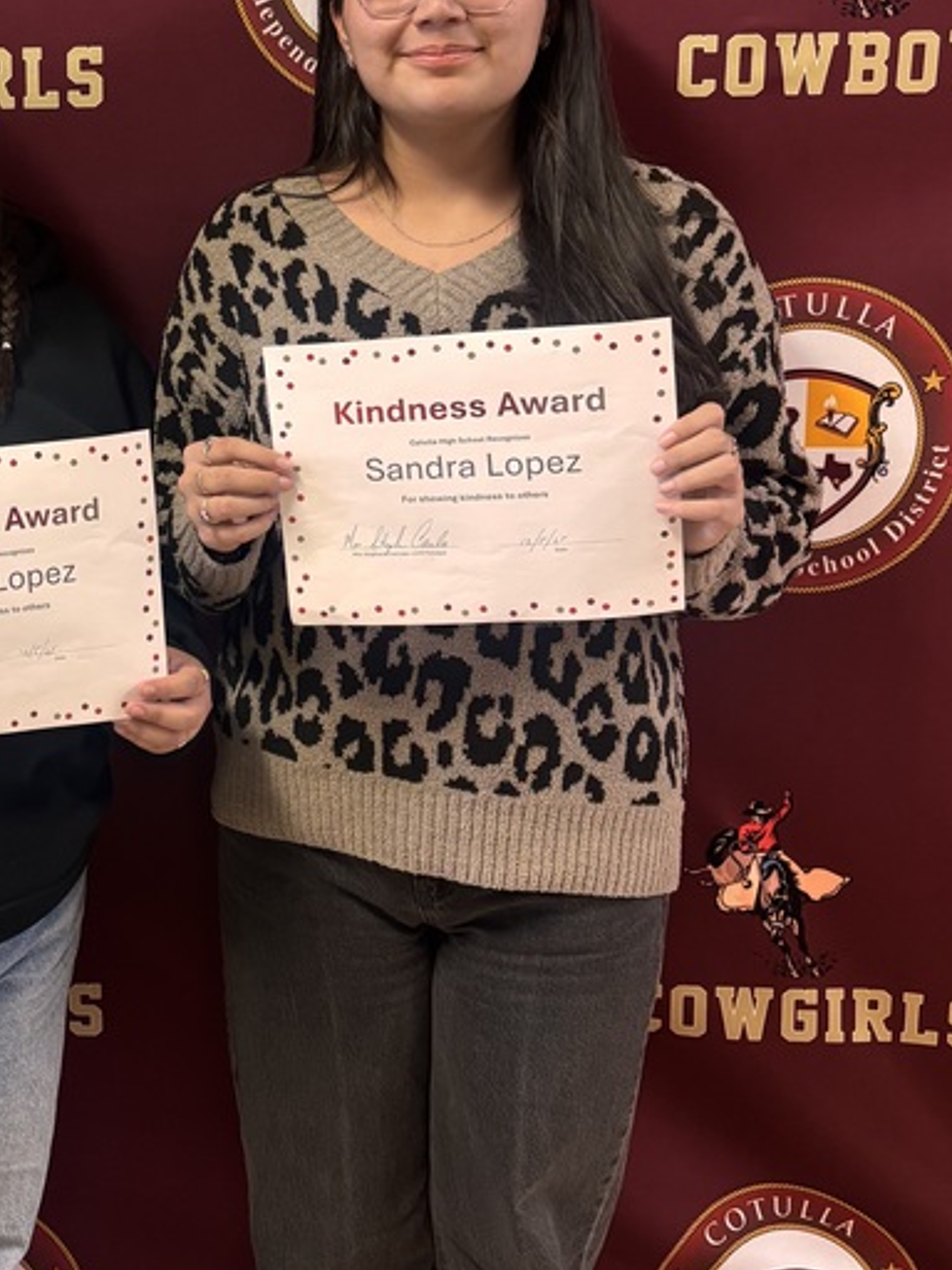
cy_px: 404
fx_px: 1907
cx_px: 60
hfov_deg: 26.9
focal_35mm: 52
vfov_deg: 36.4
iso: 200
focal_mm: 5.96
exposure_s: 1/60
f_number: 1.6
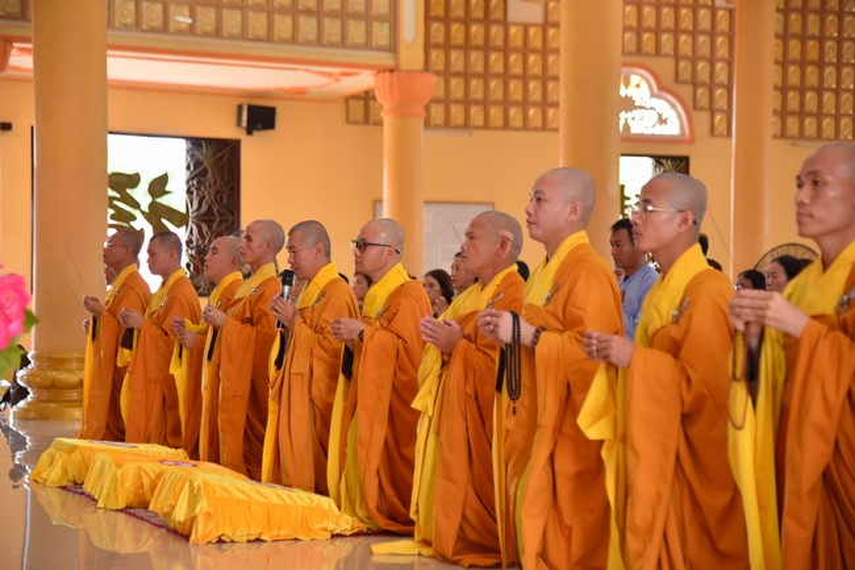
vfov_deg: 17.5
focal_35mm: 78
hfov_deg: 26.0
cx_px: 428
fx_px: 1852
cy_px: 285
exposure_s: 1/125
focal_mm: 78
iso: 500
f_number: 4.5
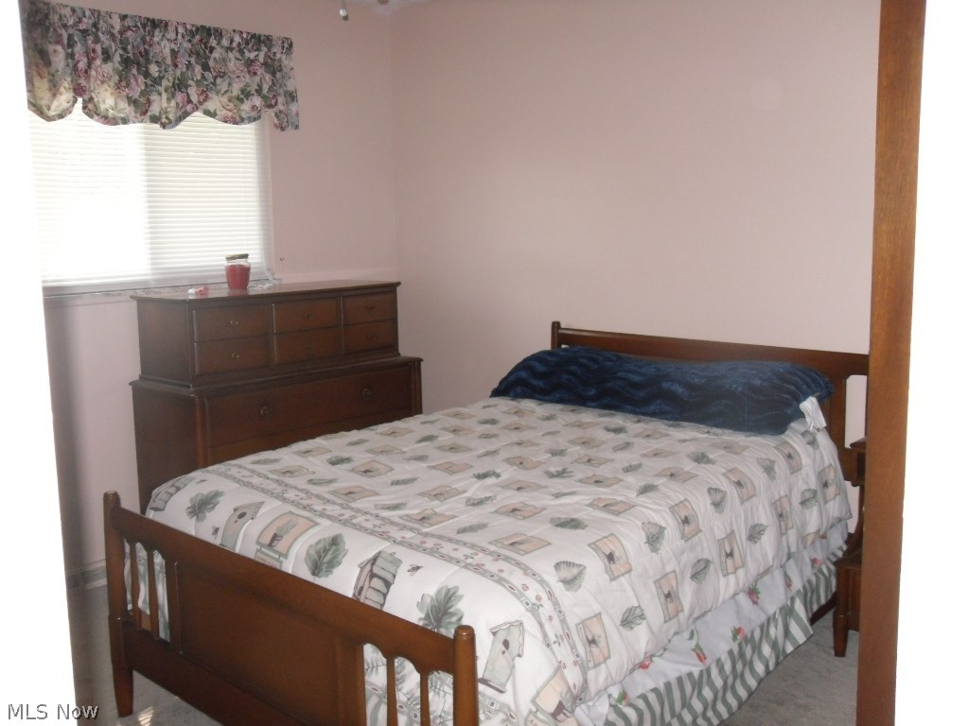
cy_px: 363
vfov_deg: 40.7
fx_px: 980
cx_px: 484
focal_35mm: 35
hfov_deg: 52.6
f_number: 3.5
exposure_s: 1/45
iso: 200
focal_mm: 6.3
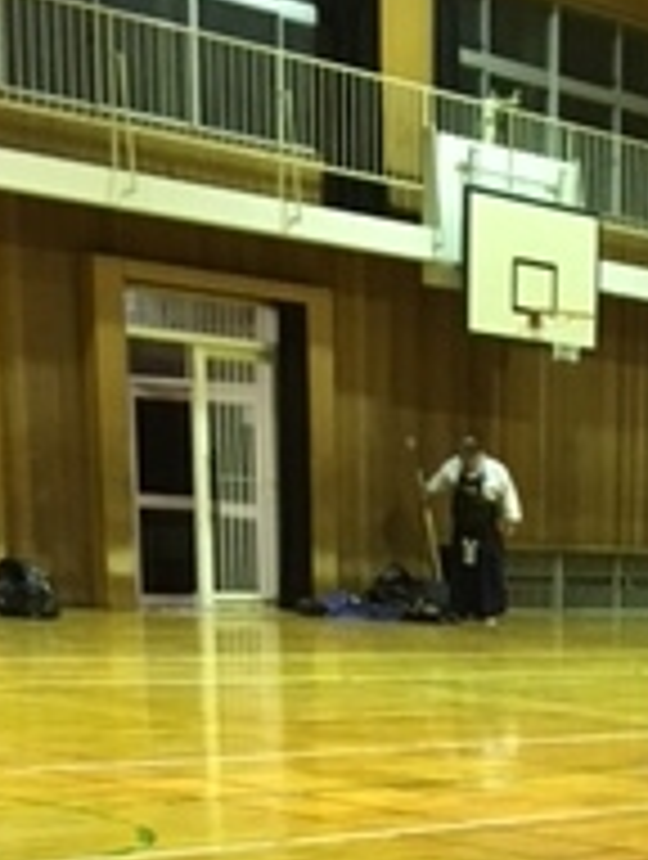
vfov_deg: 17.9
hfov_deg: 14.3
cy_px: 1324
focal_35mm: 97
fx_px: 2413
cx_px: 976
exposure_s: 1/24
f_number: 2.2
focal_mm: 4.15
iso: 200
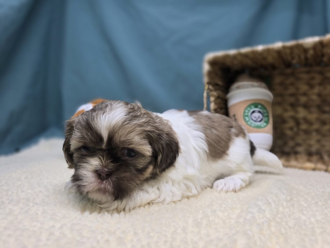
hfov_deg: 73.9
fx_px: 219
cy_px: 124
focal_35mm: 23
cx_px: 165
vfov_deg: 58.9
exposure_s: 1/120
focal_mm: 6.3
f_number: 1.7
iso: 50
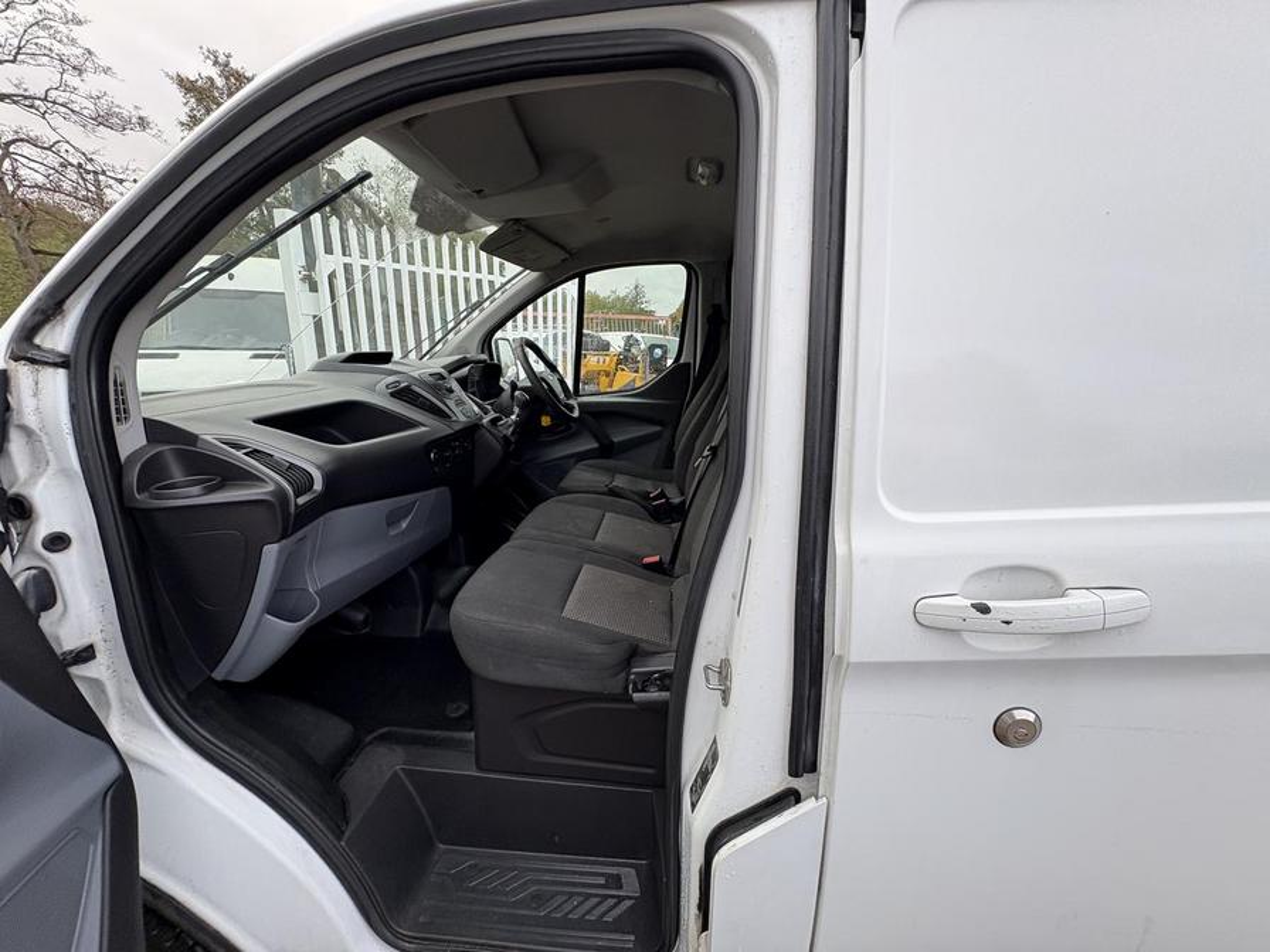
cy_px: 476
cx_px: 635
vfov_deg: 85.7
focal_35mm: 14
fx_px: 514
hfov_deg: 102.1
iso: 40
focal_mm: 2.22
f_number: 2.2
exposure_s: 1/128
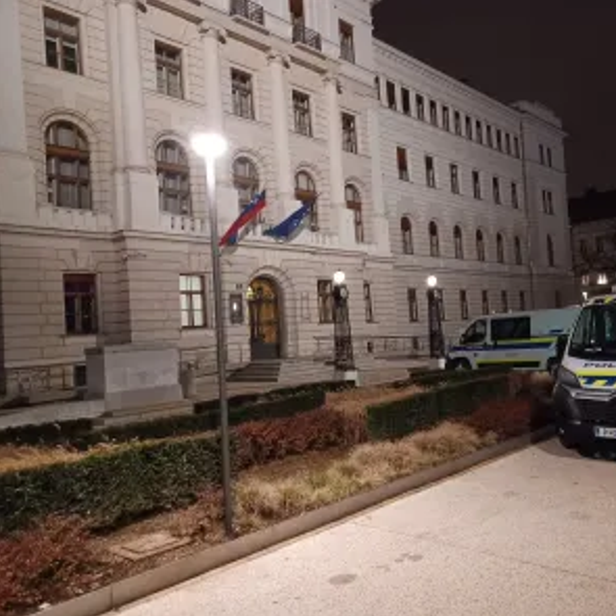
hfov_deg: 52.9
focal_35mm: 30
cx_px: 413
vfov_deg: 54.0
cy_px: 305
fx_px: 604
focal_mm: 4.6
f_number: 1.8
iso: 2000
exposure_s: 1/17
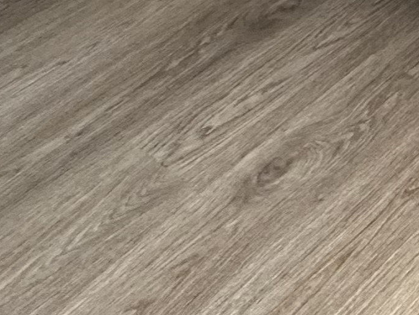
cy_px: -608
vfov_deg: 11.4
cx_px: 841
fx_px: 1005
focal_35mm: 83
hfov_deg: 17.1
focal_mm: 2.22
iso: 160
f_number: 2.2
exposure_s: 1/99
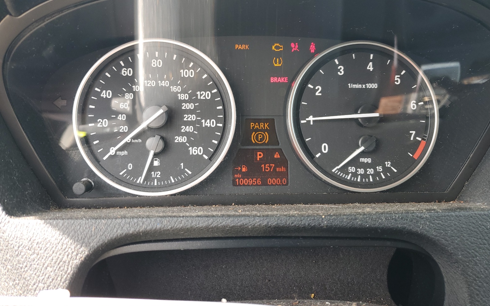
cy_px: 133
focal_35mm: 28
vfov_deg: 44.4
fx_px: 374
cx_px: 248
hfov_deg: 66.5
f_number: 1.5
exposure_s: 1/120
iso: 54
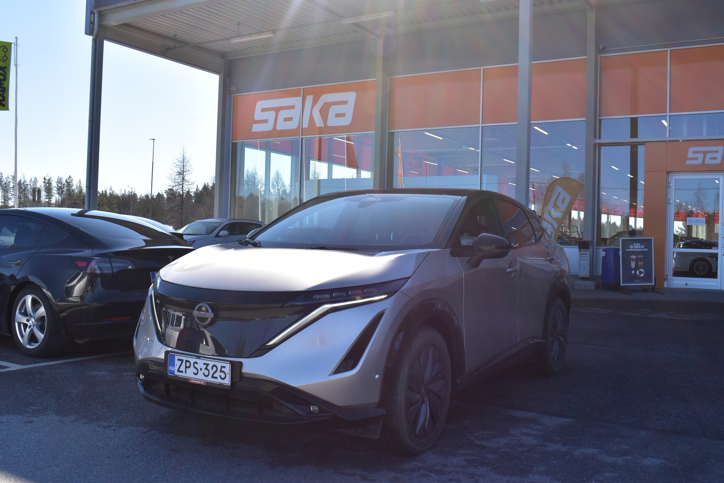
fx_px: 694
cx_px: 362
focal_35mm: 34
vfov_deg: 38.4
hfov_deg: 55.1
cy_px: 242
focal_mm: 23
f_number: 11
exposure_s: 1/500
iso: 400
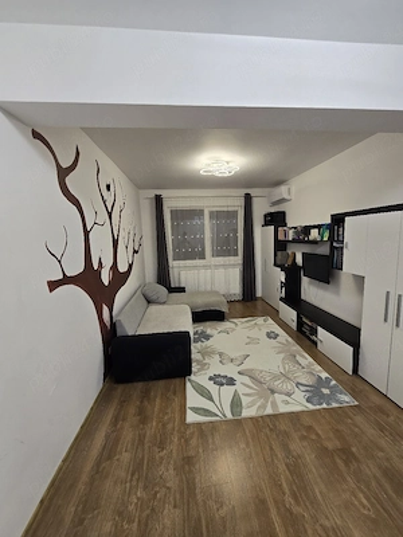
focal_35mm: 13
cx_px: 202
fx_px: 202
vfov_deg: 106.2
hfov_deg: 89.9
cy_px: 268
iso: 64
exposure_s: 1/50.3
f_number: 2.2
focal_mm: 2.2
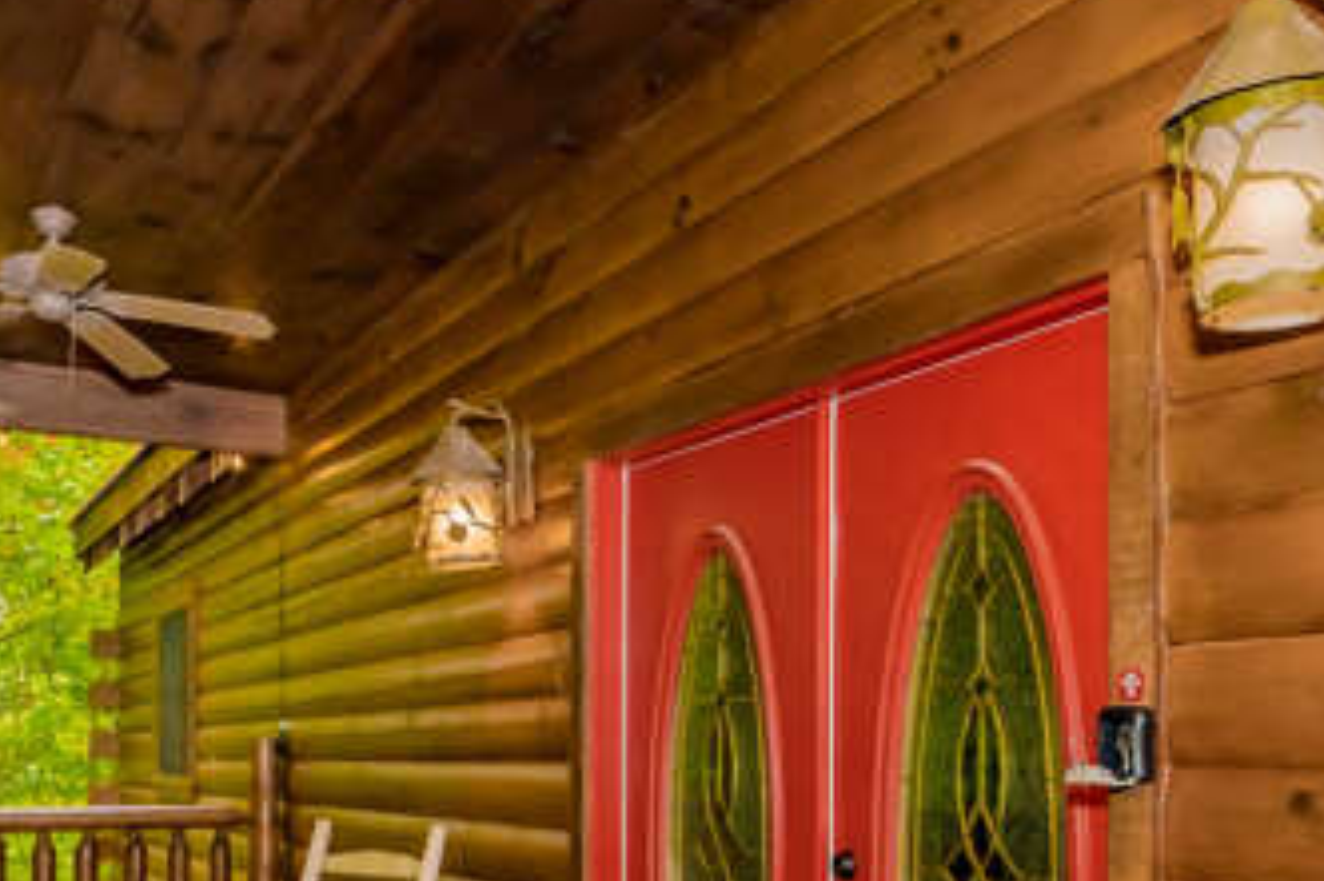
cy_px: 833
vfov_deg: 33.5
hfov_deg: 51.7
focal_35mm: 37
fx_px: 1360
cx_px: 758
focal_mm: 16
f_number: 7.1
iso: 800
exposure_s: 1/200
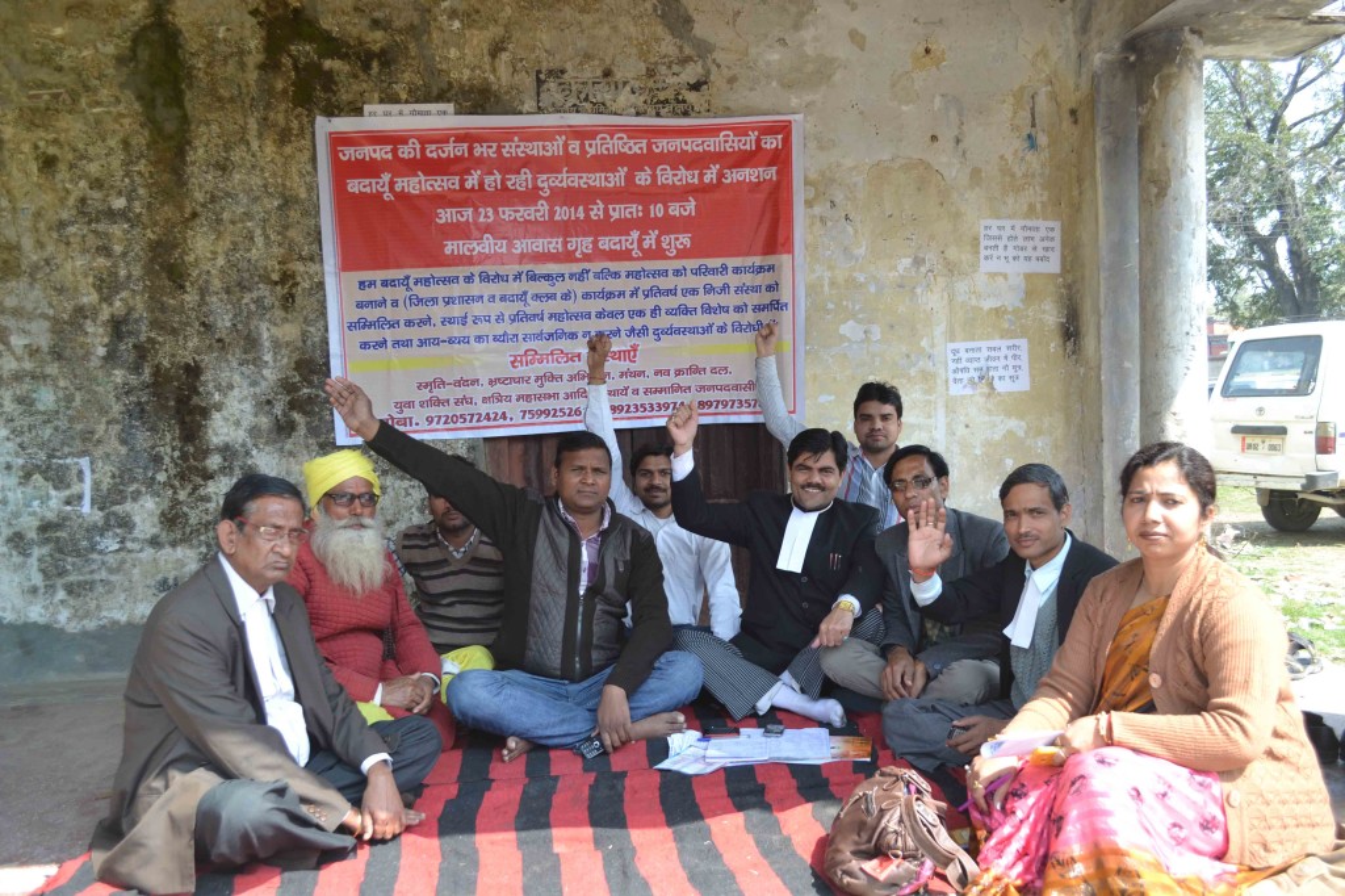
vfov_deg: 39.9
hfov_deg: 57.2
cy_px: 448
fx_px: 1232
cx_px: 672
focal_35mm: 33
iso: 140
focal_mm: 22
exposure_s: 1/125
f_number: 5.6
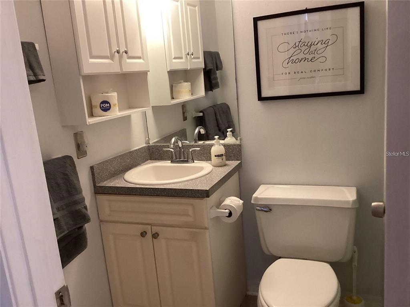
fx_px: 367
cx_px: 205
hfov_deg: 58.4
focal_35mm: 31
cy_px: 154
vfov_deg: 45.4
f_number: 2.4
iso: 250
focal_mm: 3.3
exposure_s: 1/60
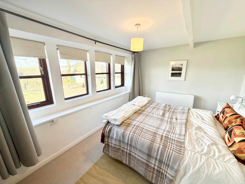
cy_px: 92
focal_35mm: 14
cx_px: 122
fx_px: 99
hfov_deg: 102.1
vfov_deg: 85.7
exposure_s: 1/121
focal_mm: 2.22
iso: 125
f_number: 2.2
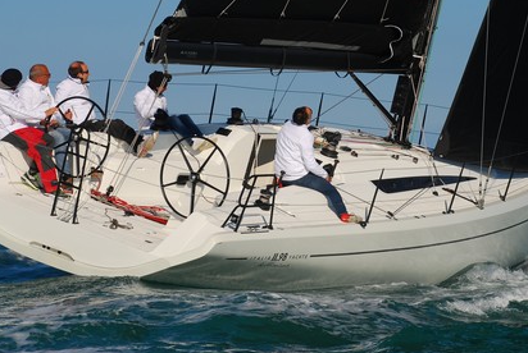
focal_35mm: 163
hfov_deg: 12.6
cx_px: 282
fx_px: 2394
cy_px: 83
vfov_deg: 8.4
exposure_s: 1/1000
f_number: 8
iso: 125
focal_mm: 70
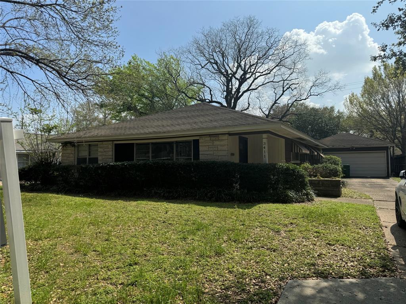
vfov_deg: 56.8
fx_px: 281
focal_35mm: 24
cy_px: 152
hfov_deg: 71.6
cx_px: 203
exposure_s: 1/5348
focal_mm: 6.76
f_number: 1.78
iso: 80
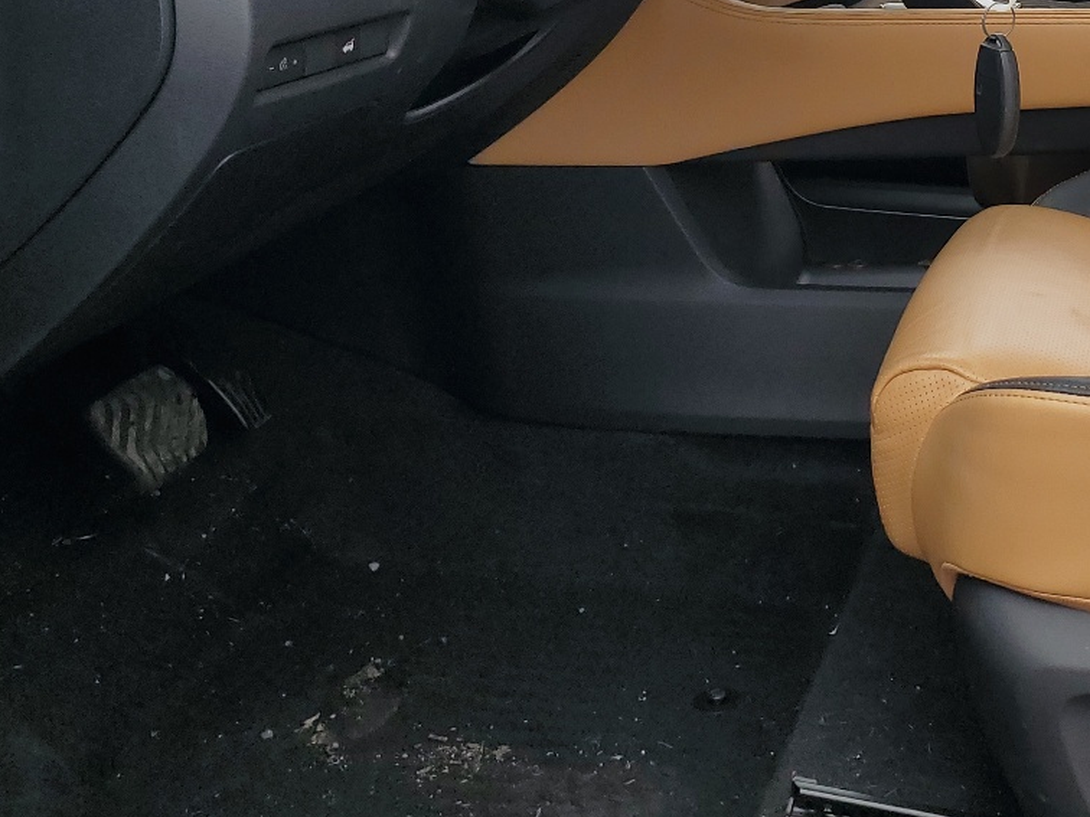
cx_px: 1009
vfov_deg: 25.4
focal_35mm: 55
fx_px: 1732
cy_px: 17
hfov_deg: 32.9
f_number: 1.5
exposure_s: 1/769
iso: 50
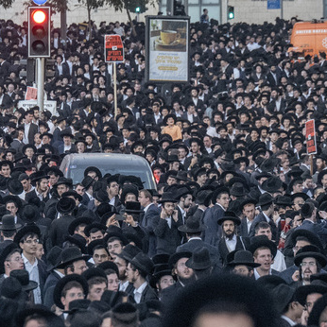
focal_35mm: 418
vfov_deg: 4.2
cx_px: 81
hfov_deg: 4.2
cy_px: 136
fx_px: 4467
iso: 2200
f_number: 2.8
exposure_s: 1/500
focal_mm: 95
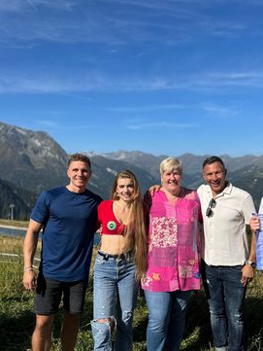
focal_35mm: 34
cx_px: 158
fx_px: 344
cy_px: 179
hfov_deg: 41.6
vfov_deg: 53.9
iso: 80
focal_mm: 6.86
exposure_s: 1/6211
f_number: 1.78
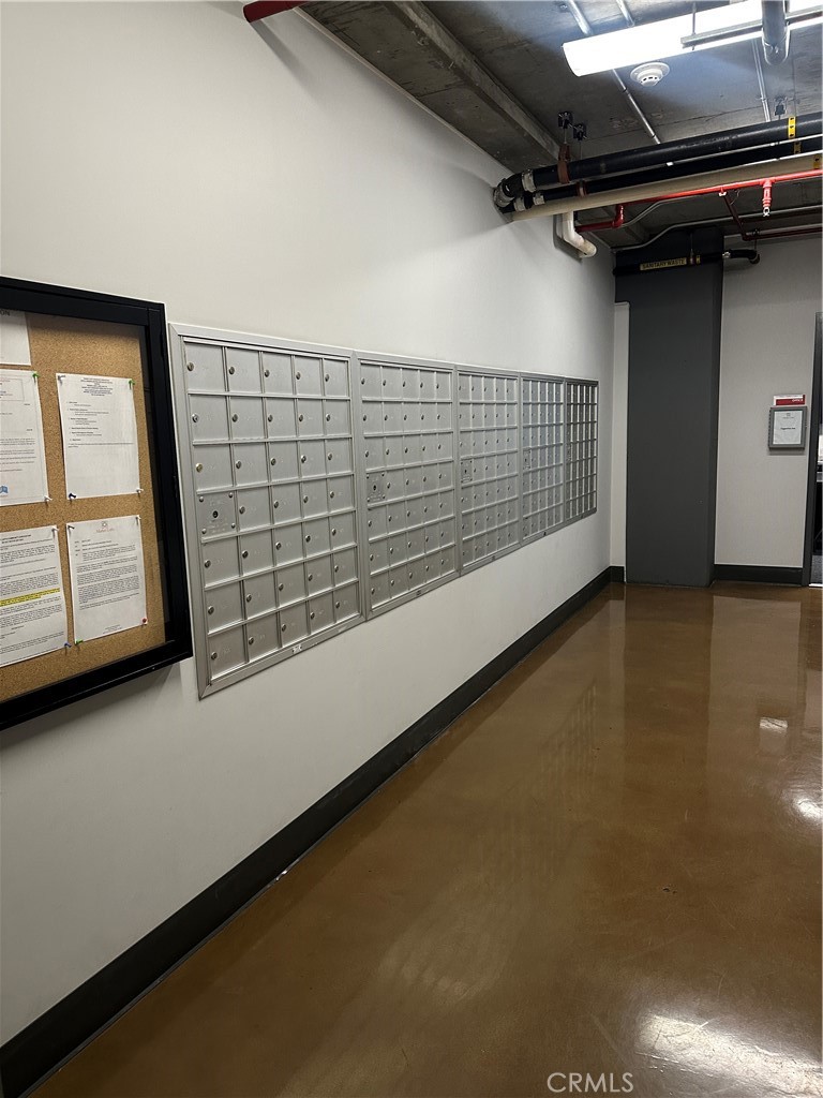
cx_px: 412
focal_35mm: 24
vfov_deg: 71.6
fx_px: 761
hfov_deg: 56.8
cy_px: 549
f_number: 1.78
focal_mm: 6.86
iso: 320
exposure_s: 1/60
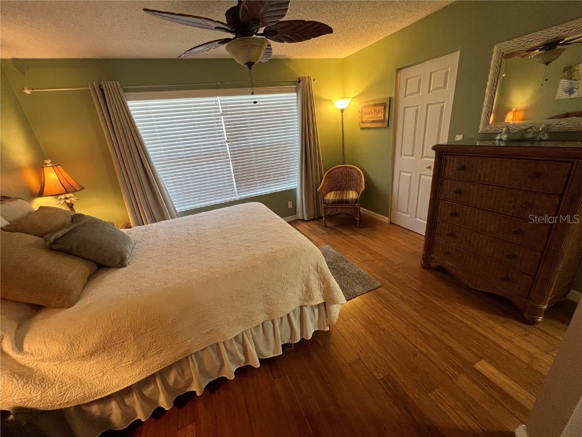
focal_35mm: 13
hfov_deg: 106.2
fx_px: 219
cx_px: 291
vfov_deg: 89.9
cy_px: 218
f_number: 1.8
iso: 250
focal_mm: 1.57
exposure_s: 1/60
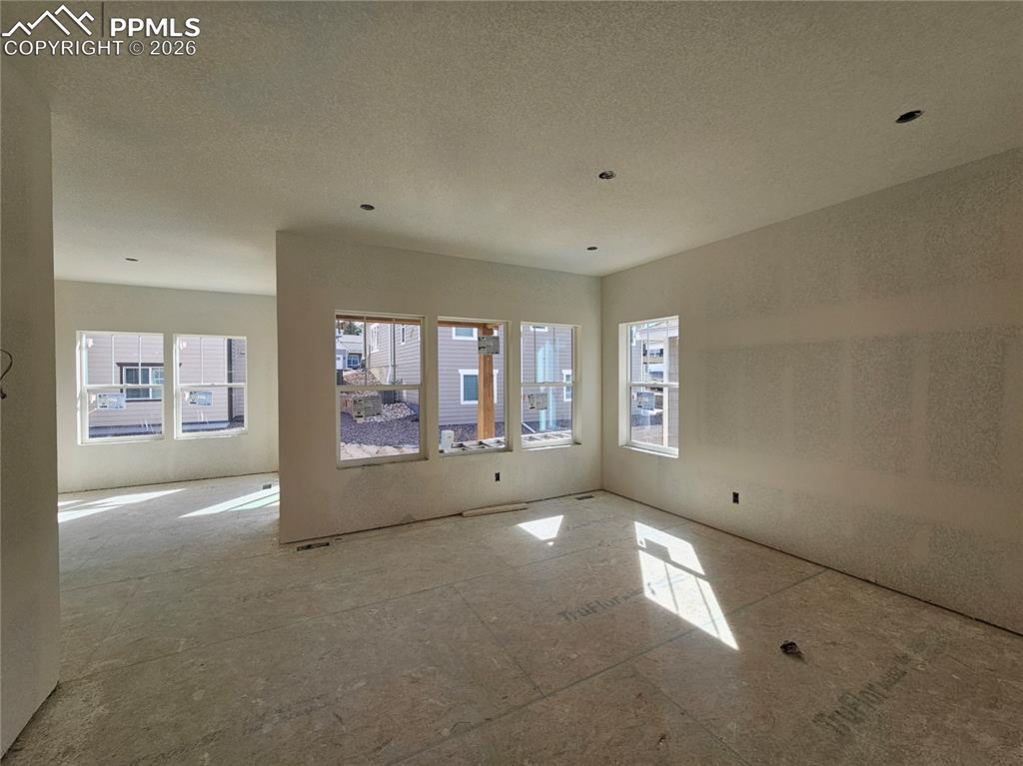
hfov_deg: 106.2
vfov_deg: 89.9
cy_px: 383
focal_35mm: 13
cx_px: 512
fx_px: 384
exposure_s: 1/289
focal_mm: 2.2
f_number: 2.2
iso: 50
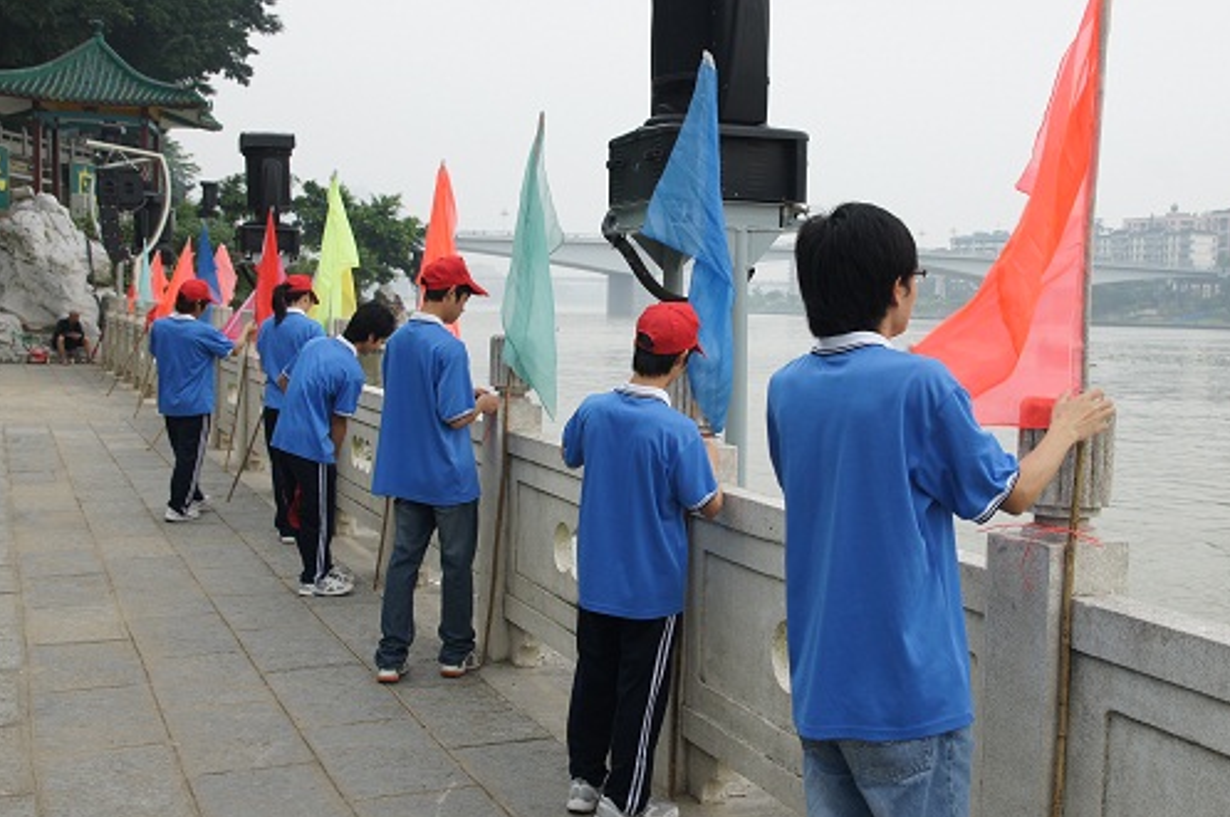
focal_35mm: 40
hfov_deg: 48.4
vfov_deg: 33.3
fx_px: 1365
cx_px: 678
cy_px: 412
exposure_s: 1/100
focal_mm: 24
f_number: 7.1
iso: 200
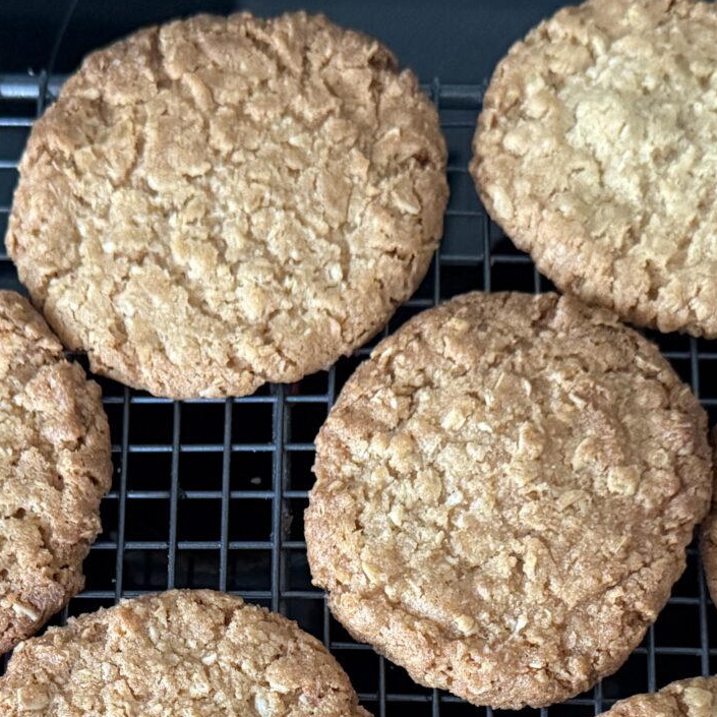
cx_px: 255
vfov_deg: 21.4
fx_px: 1804
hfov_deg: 22.4
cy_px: 770
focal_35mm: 77
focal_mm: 6.76
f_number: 1.78
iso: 800
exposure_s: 1/60
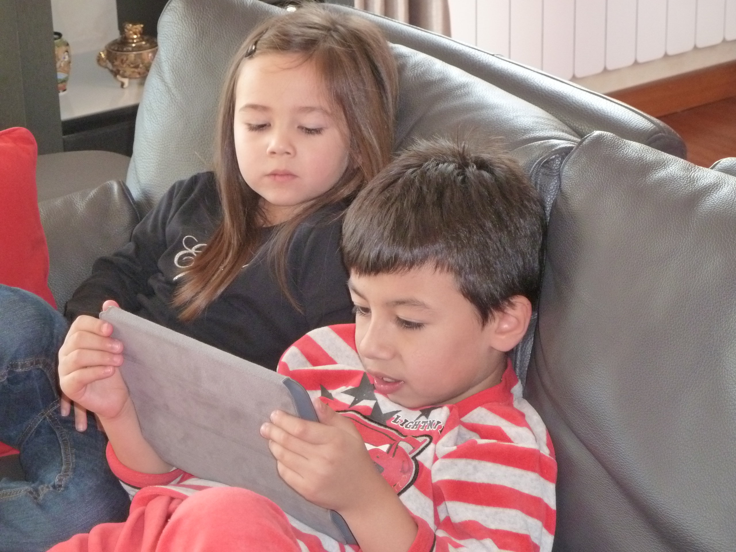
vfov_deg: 14.2
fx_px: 2211
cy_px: 276
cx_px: 368
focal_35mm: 104
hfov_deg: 18.9
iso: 500
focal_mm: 17
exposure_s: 1/80
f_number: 4.3
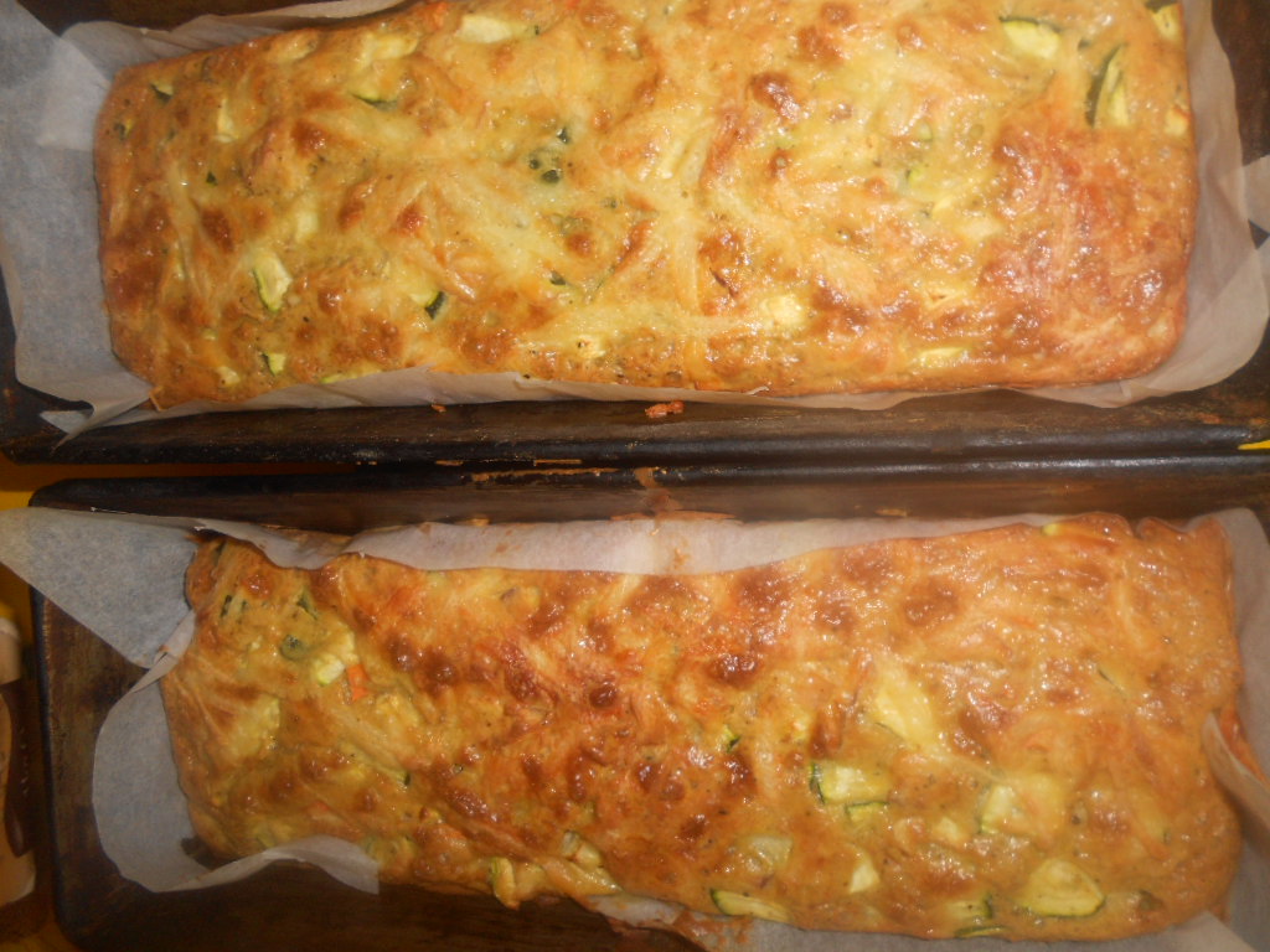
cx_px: 635
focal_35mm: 26
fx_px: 954
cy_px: 476
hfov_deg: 67.3
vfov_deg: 53.1
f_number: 8
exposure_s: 1/25
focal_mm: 4.6
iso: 100
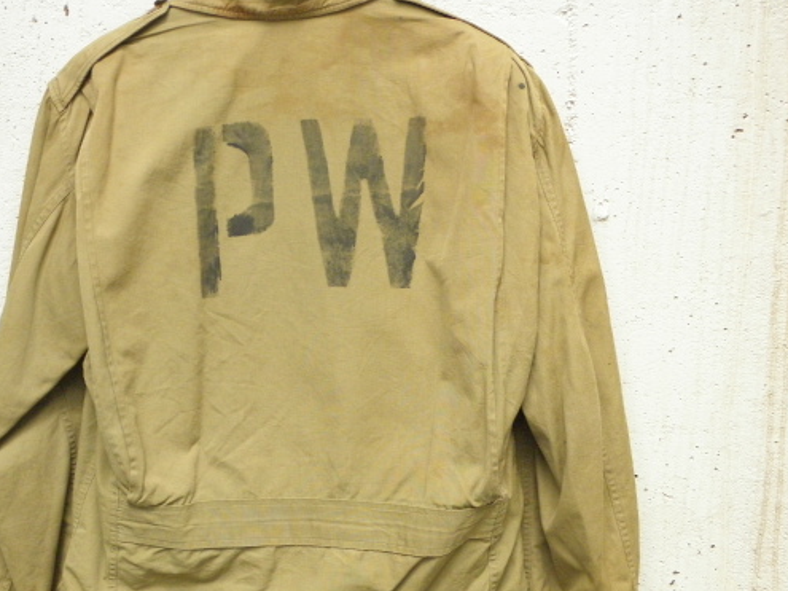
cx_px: 302
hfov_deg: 36.0
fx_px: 1206
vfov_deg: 27.5
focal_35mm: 53
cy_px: 327
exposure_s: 1/400
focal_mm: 7.5
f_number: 3.8
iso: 400
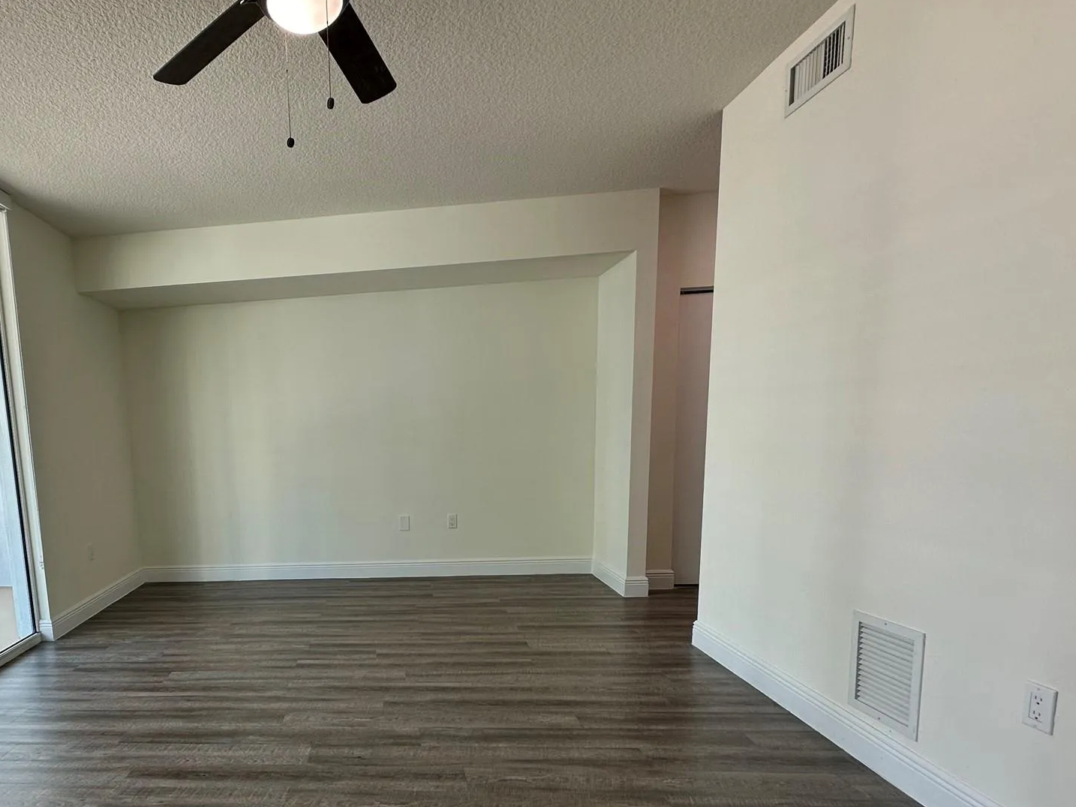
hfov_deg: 77.8
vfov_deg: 64.6
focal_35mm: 20
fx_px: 622
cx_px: 320
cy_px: 525
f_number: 2.2
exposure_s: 1/120
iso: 80
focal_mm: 2.22
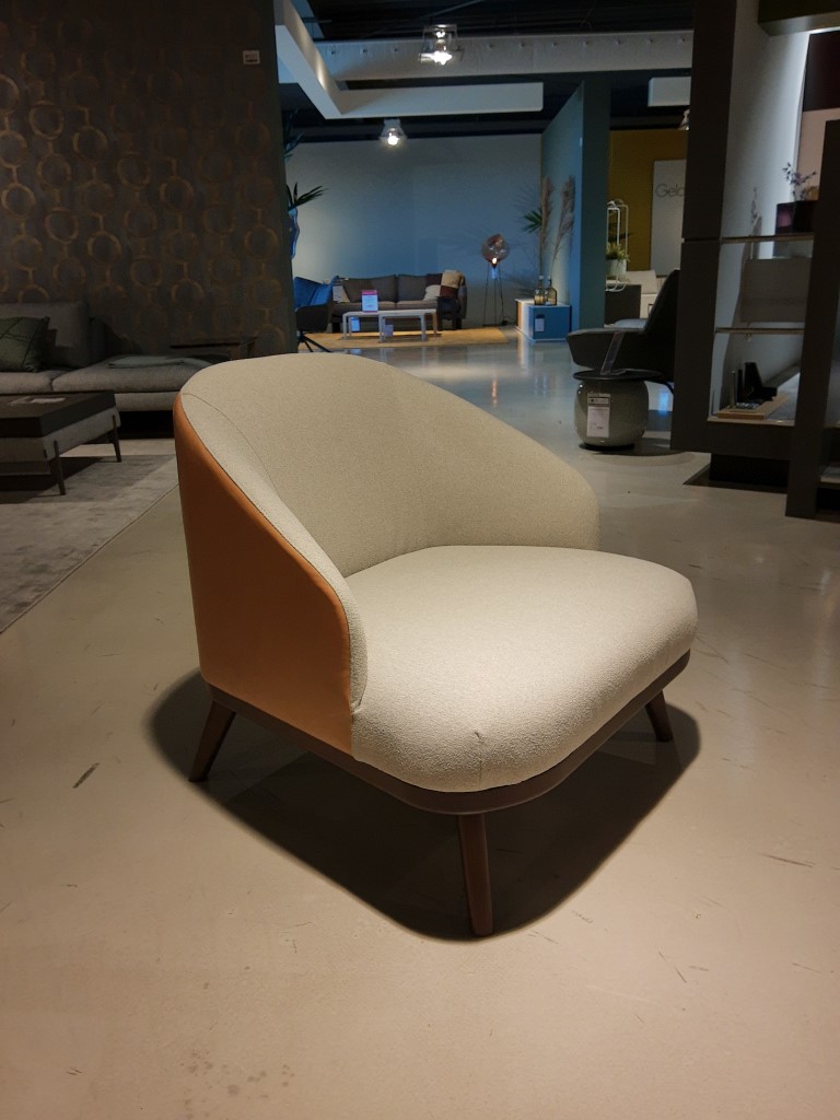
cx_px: 420
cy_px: 560
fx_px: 841
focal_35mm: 26
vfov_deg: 67.3
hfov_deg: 53.1
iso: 123
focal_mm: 3.95
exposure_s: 1/50
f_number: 1.8
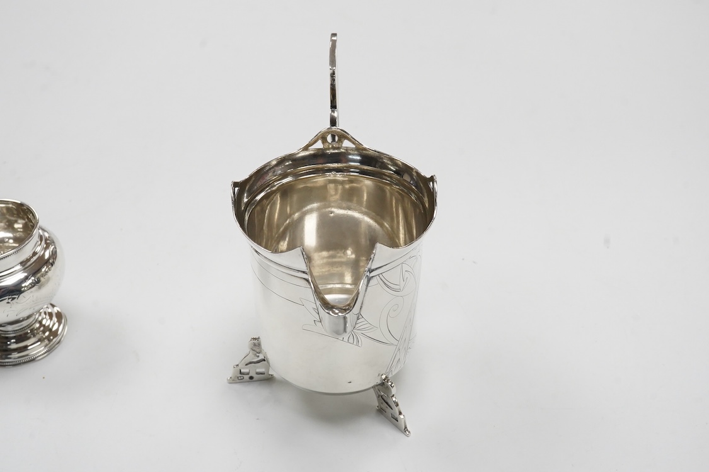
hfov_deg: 43.6
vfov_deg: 29.9
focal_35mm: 45
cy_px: 236
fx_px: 886
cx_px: 354
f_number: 20
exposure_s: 1/100
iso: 2500
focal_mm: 30
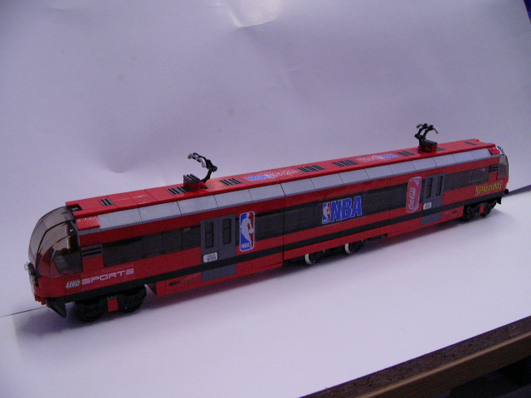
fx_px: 552
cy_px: 199
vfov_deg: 39.7
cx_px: 266
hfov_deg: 51.4
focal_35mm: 36
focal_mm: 6
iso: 200
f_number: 2.8
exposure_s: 1/30
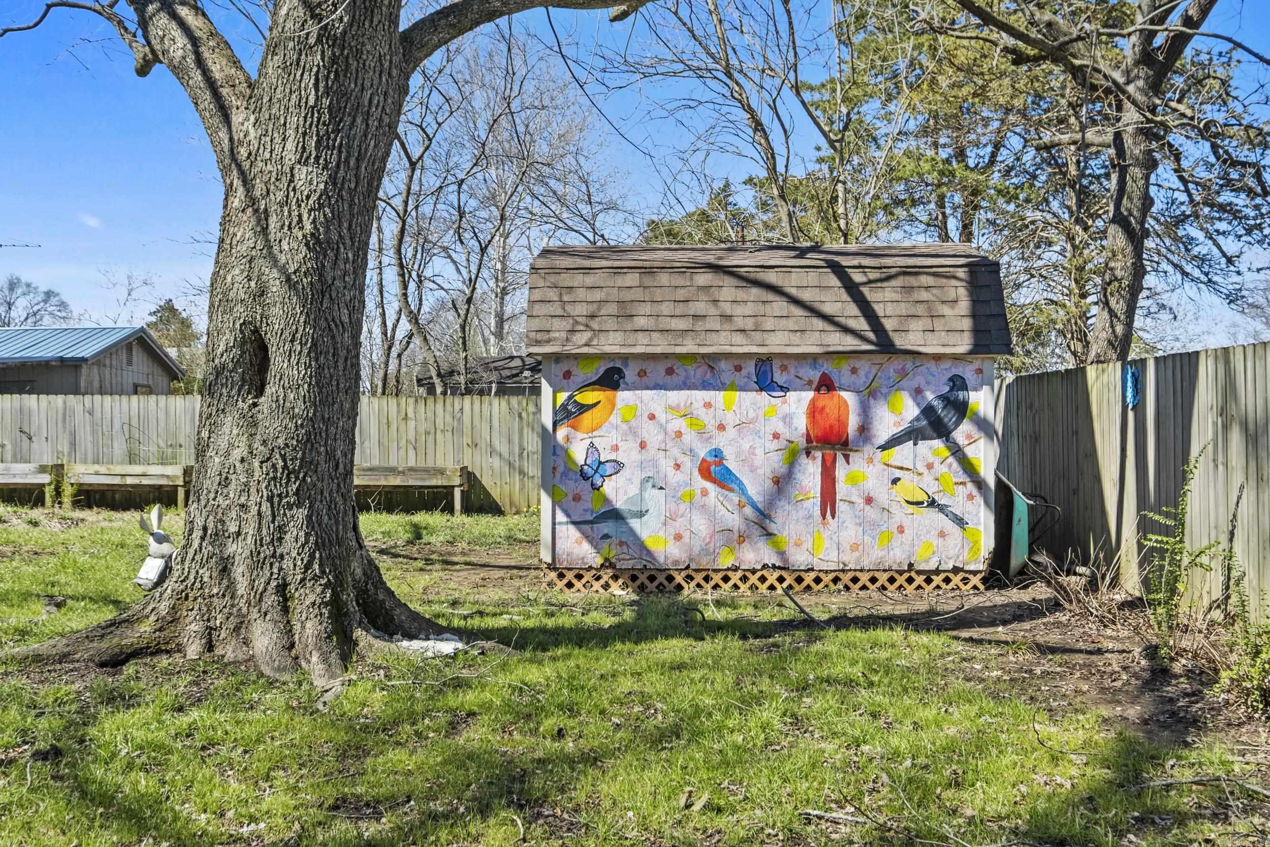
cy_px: 424
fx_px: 1270
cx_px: 635
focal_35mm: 36
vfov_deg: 36.9
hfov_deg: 53.1
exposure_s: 1/250
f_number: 7.1
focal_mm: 24
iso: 800
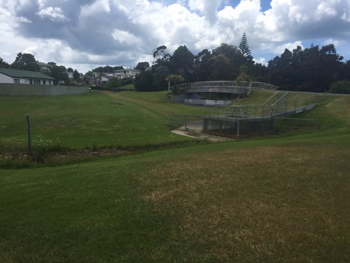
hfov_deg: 61.7
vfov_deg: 48.2
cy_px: 132
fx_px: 293
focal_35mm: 29
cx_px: 175
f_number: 2.2
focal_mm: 4.15
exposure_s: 1/2326
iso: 32
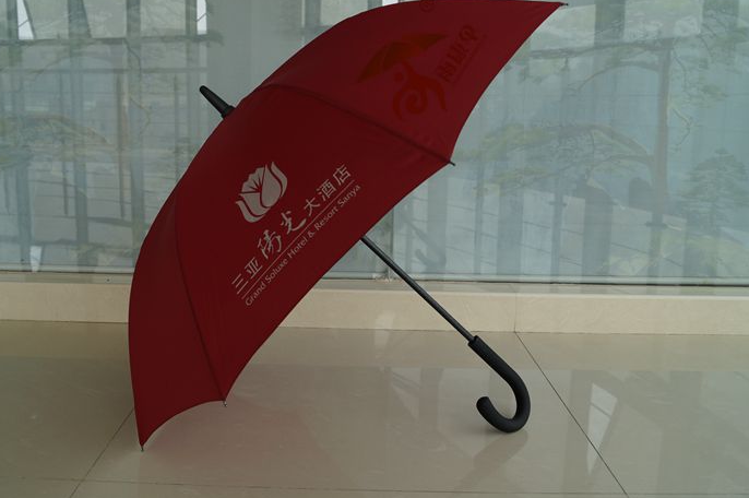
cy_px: 225
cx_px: 349
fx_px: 727
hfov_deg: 54.4
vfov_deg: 37.7
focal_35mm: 35
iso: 100
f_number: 5
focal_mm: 20
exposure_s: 1/100
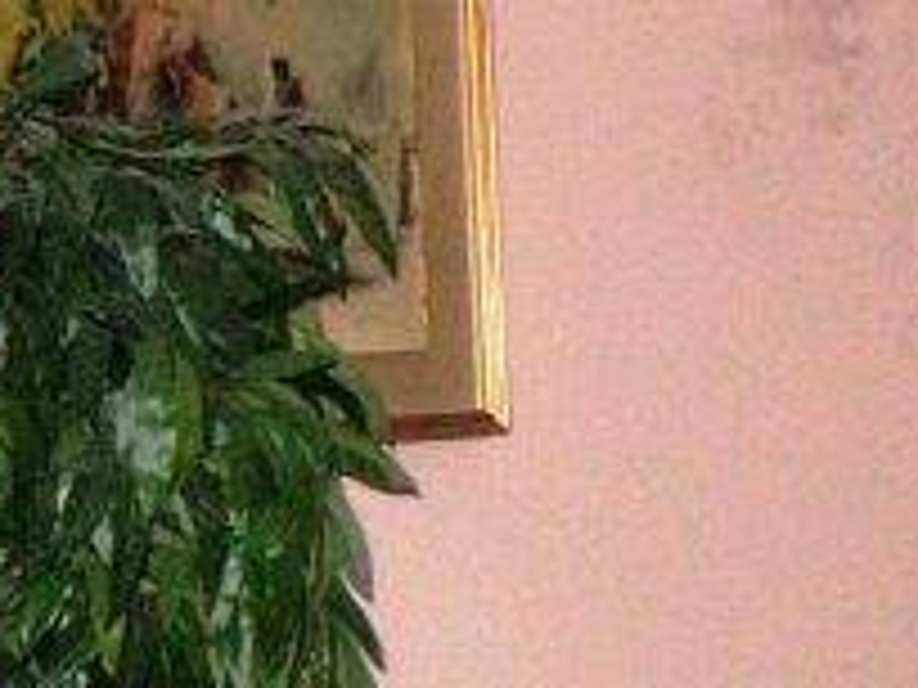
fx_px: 4800
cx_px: 1665
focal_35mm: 181
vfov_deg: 8.2
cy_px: 719
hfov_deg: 10.3
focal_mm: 7.5
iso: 200
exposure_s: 1/181
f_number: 2.7
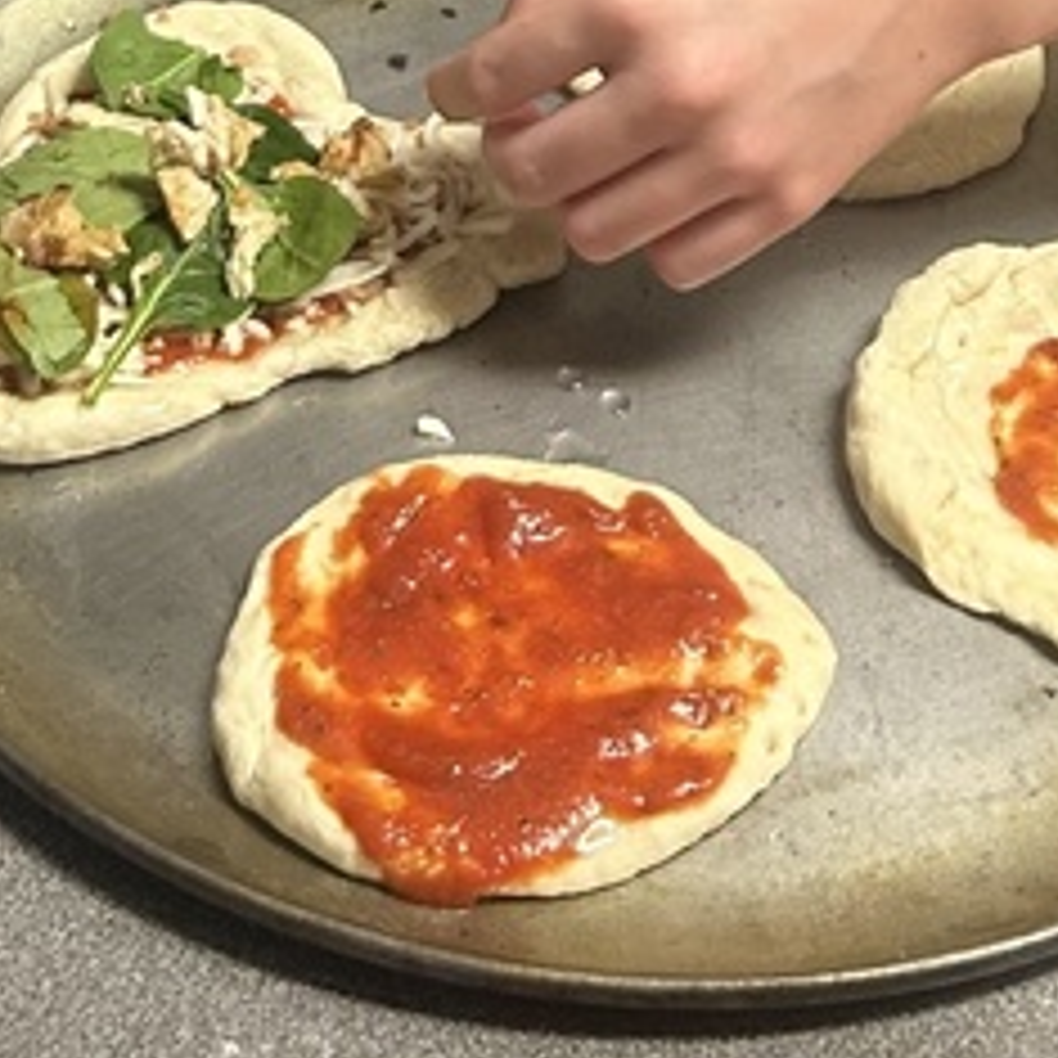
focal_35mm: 100
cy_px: -585
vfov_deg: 15.8
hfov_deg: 17.4
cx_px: 522
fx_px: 3458
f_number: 1.5
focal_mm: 5.7
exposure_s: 1/60
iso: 200
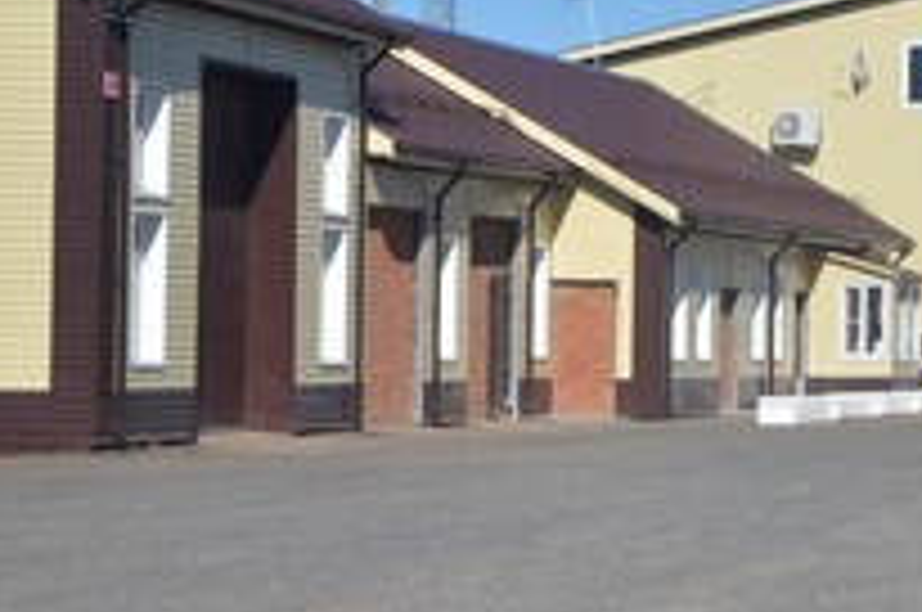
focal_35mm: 153
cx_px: 1295
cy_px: 245
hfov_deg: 12.8
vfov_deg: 8.9
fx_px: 3924
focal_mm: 35
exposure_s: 1/8000
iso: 800
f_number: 5
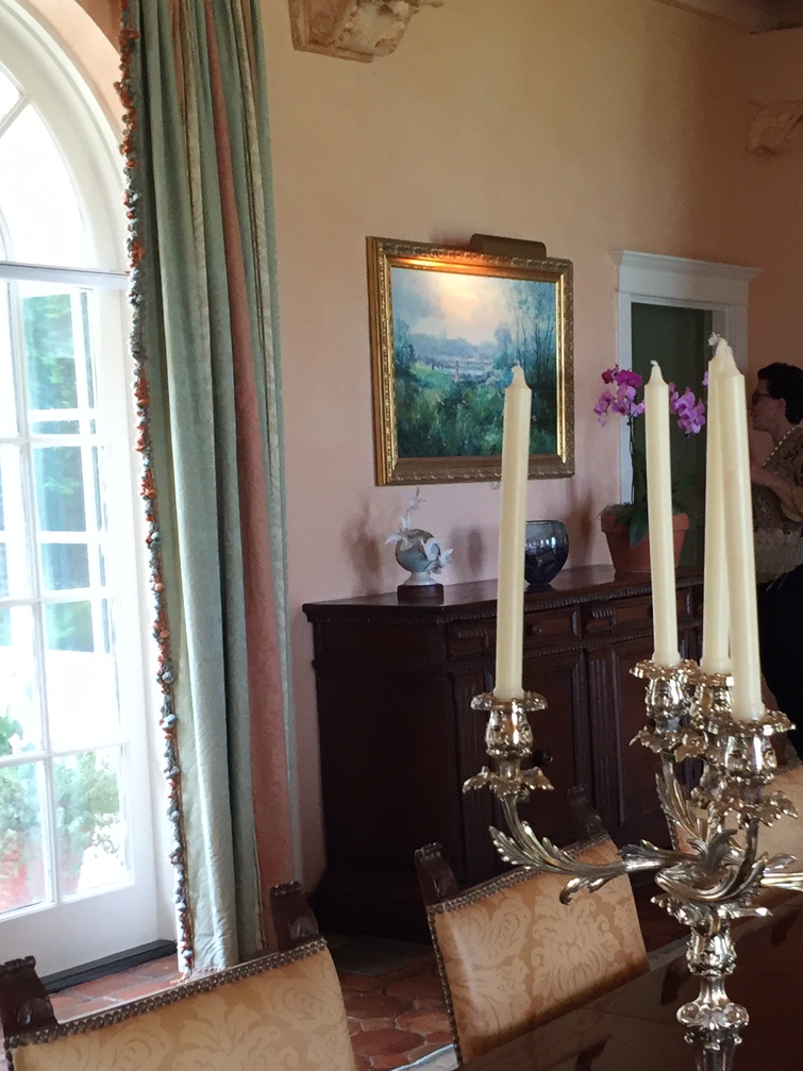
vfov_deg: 32.4
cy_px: 718
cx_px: 539
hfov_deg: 24.7
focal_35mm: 59
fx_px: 1825
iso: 32
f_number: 2.2
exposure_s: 1/30
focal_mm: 4.15
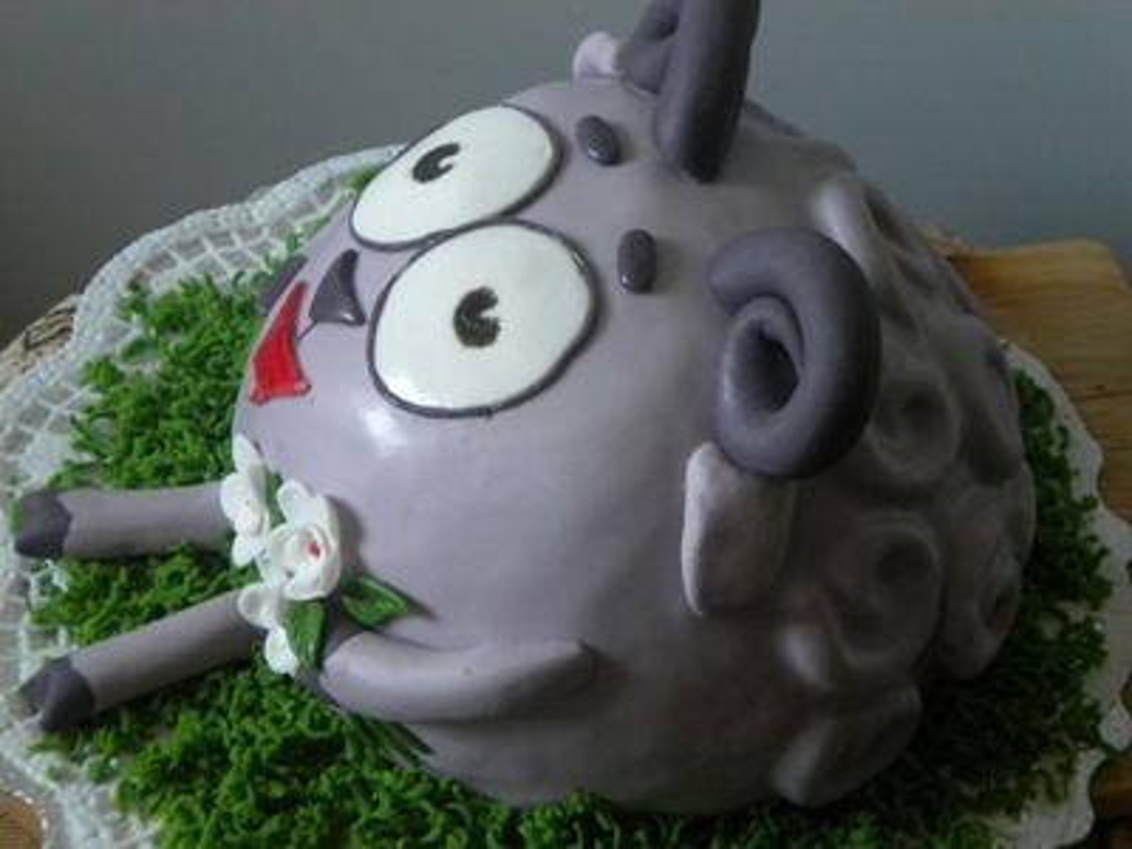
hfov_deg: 20.4
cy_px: 424
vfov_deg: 15.4
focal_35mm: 96
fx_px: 3139
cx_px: 566
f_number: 5.7
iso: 400
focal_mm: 17.3
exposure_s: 1/64
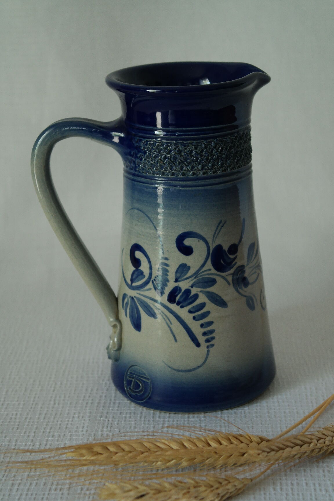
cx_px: 167
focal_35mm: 77
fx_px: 1071
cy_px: 250
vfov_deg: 26.3
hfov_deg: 17.7
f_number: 5.6
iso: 800
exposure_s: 1/30
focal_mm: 50
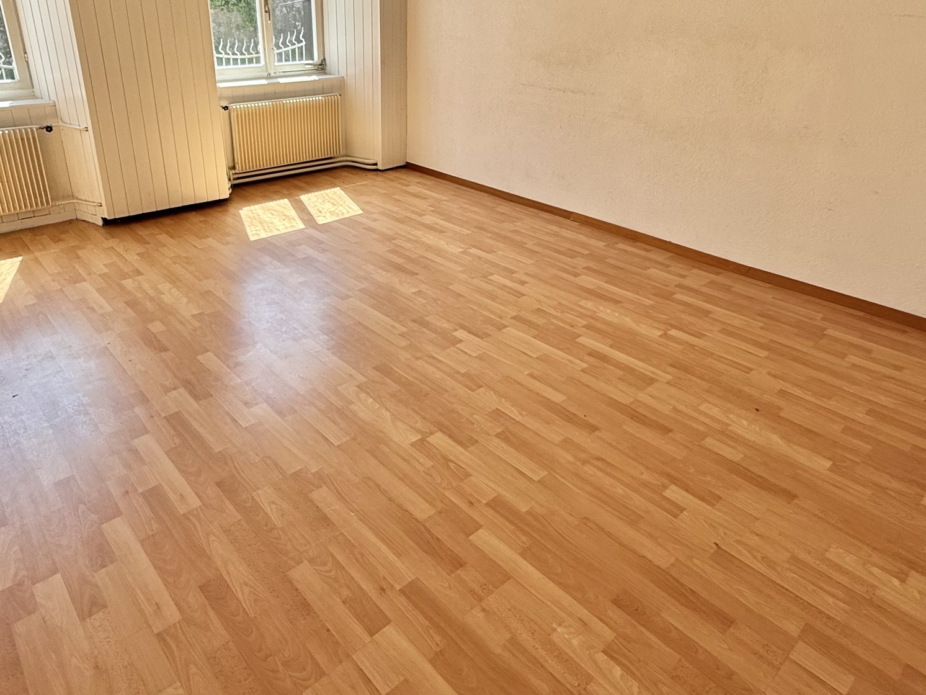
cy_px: 255
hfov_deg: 71.5
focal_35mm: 24
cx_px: 428
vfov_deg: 56.1
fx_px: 642
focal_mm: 2.22
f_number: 2.2
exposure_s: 1/298
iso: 64
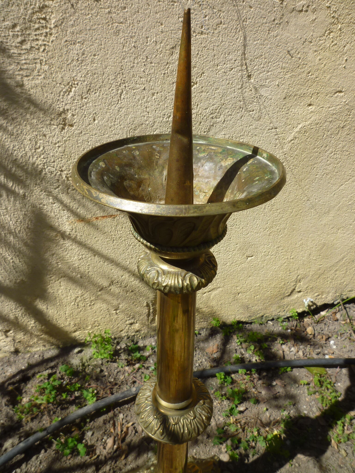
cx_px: 178
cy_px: 236
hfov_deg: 54.9
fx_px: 342
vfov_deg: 69.4
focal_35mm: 25
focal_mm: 4.5
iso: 80
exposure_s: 1/500
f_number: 4.5
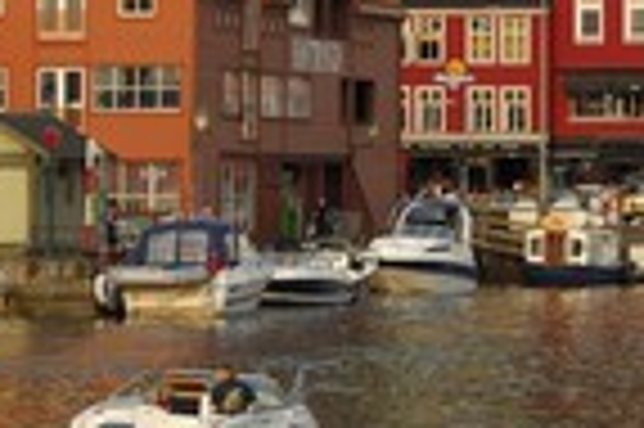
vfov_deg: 4.4
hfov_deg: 6.7
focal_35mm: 309
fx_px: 5521
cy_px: -9
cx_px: 20
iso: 100
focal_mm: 70
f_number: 5
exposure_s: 1/200
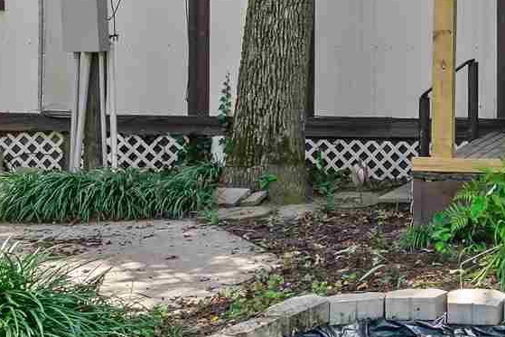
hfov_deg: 25.1
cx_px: 703
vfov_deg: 20.1
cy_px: 9
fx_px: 926
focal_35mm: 66
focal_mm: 12
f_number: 9
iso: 500
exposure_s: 1/200
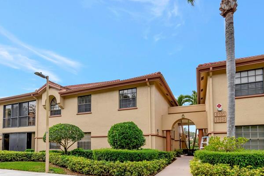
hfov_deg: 83.8
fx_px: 147
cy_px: 108
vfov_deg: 61.2
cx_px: 120
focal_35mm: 20
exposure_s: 1/1000
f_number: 8
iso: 500
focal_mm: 10
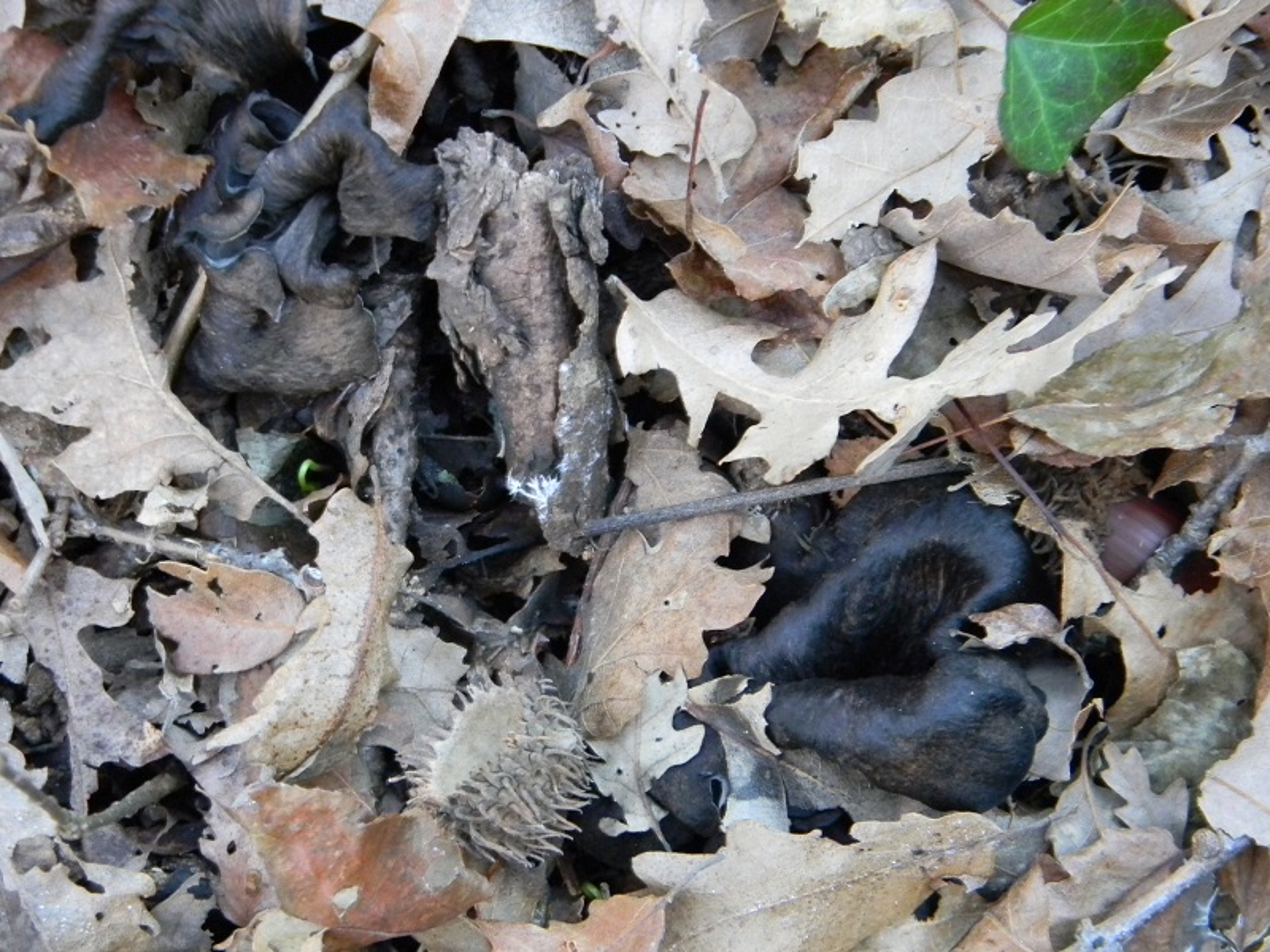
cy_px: 476
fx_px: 3045
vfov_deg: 17.8
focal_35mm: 83
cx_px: 635
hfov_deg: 23.6
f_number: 4.5
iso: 400
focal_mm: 15.1
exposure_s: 1/13.1
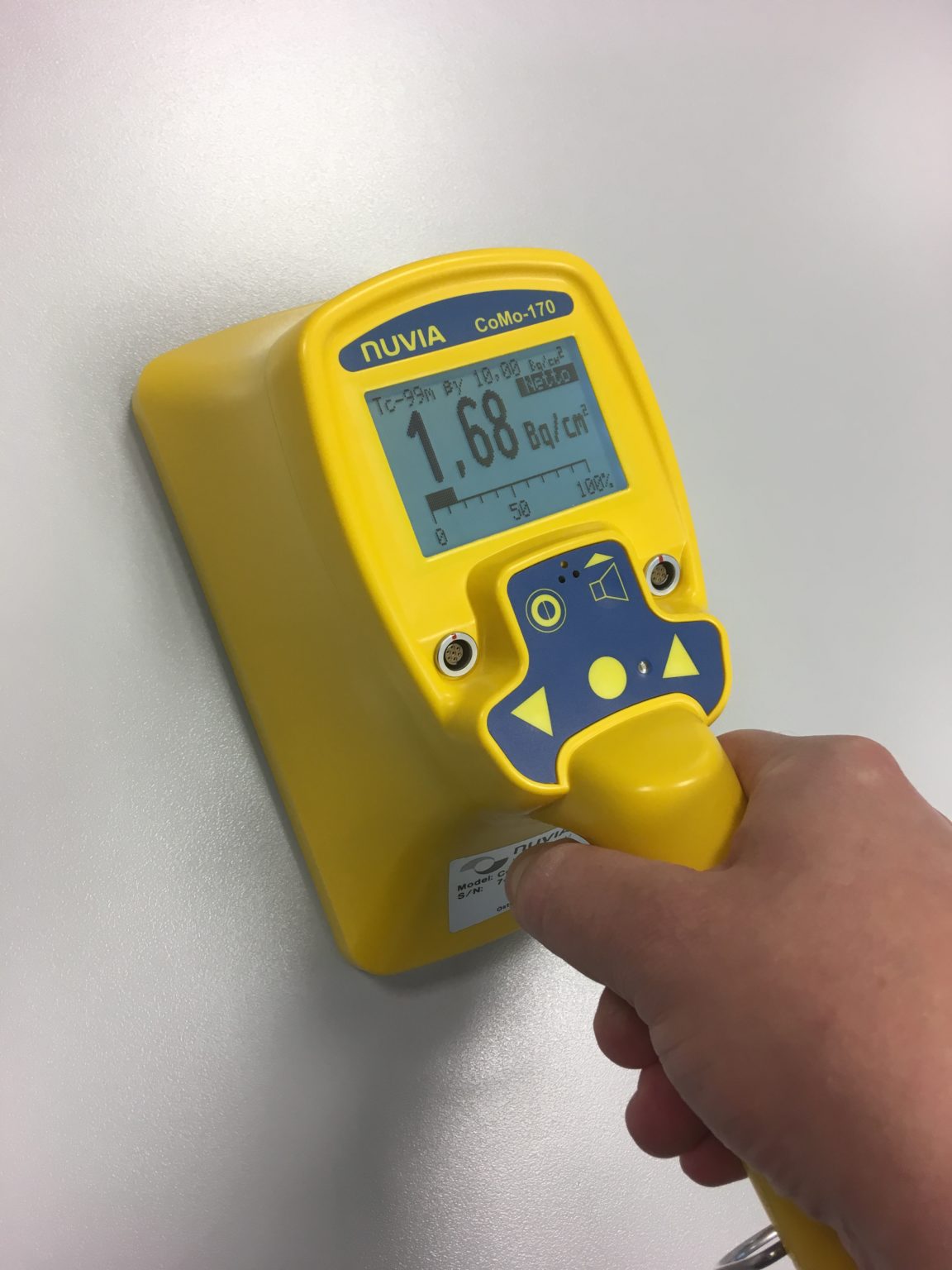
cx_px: 476
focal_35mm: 29
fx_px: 1063
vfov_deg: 61.7
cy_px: 635
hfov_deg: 48.2
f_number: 2.2
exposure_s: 1/33
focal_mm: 4.15
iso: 25
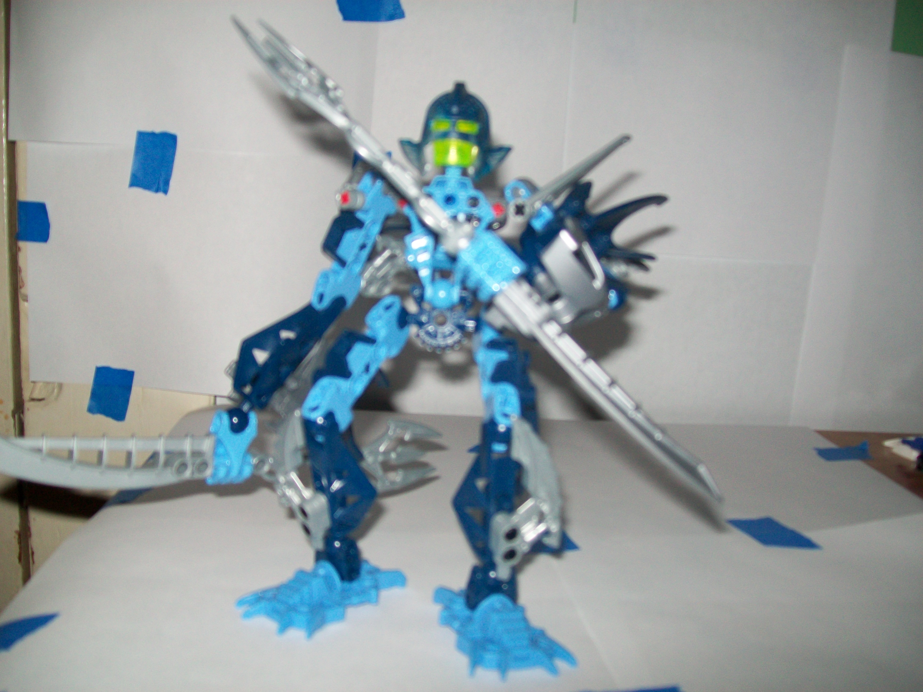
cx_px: 462
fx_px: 960
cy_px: 346
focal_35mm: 36
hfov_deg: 51.4
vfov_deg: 39.7
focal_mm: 6
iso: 64
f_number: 2.7
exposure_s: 1/125
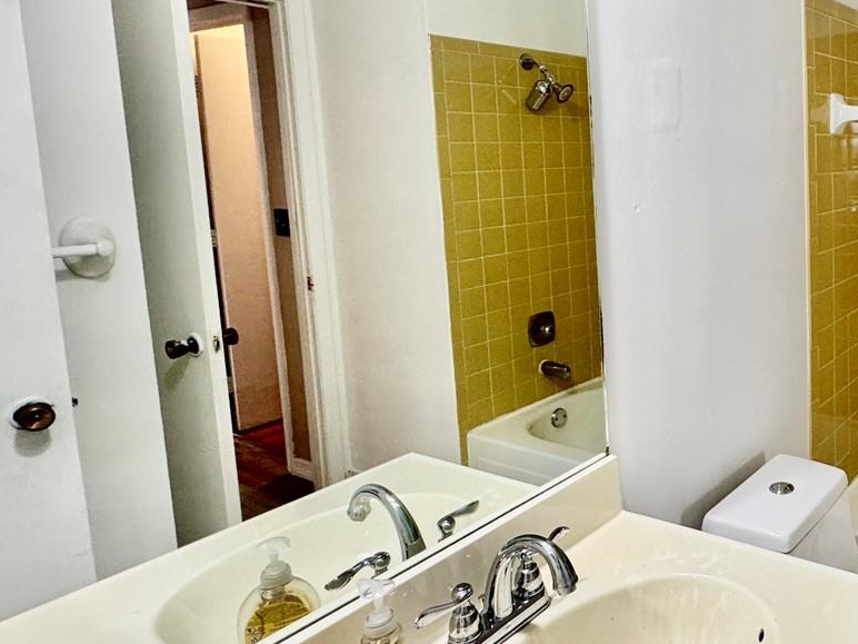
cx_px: 808
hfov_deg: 52.3
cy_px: 226
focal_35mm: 29
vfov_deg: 47.6
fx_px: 719
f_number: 2.2
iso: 200
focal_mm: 2.22
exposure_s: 1/60
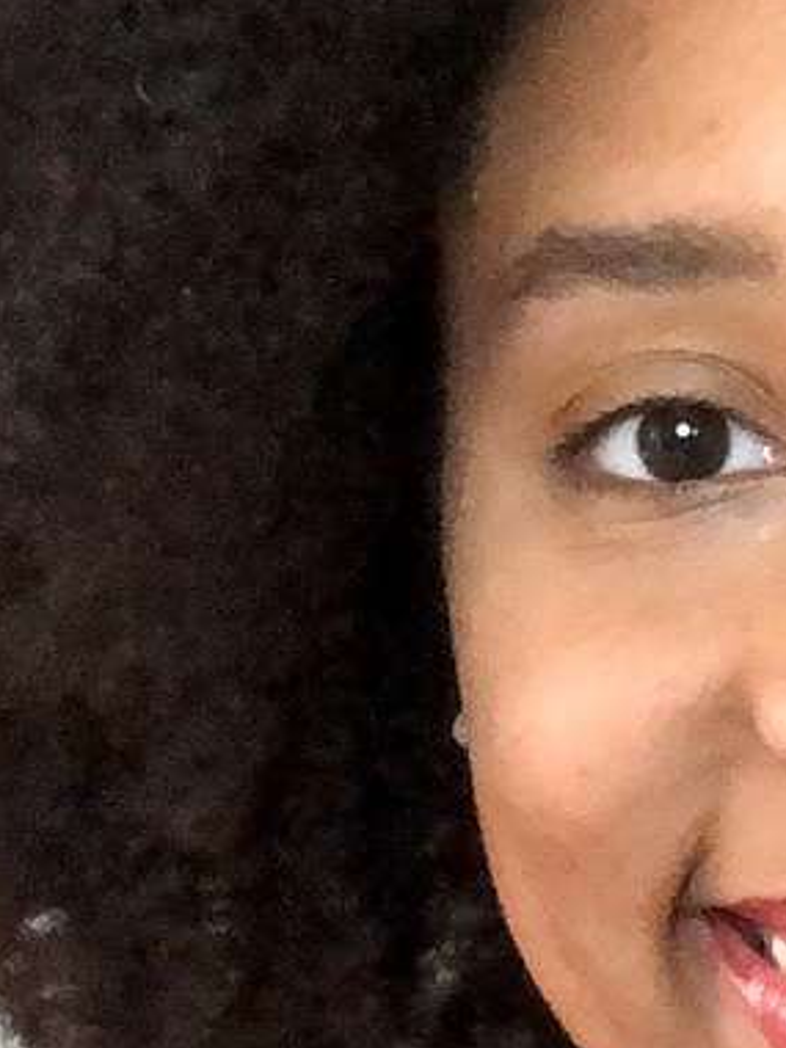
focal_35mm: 144
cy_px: 1073
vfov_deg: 13.5
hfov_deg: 10.3
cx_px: 621
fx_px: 4360
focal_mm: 2.87
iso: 500
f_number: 2.2
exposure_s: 1/30
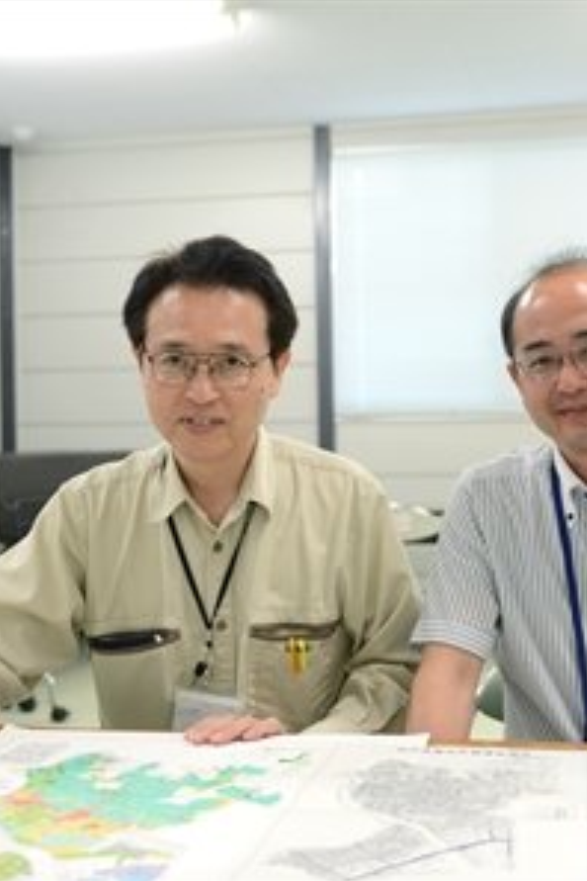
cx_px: 424
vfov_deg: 41.9
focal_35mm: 47
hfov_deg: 28.3
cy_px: 442
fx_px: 1149
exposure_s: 1/320
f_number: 2.8
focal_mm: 31
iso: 1000
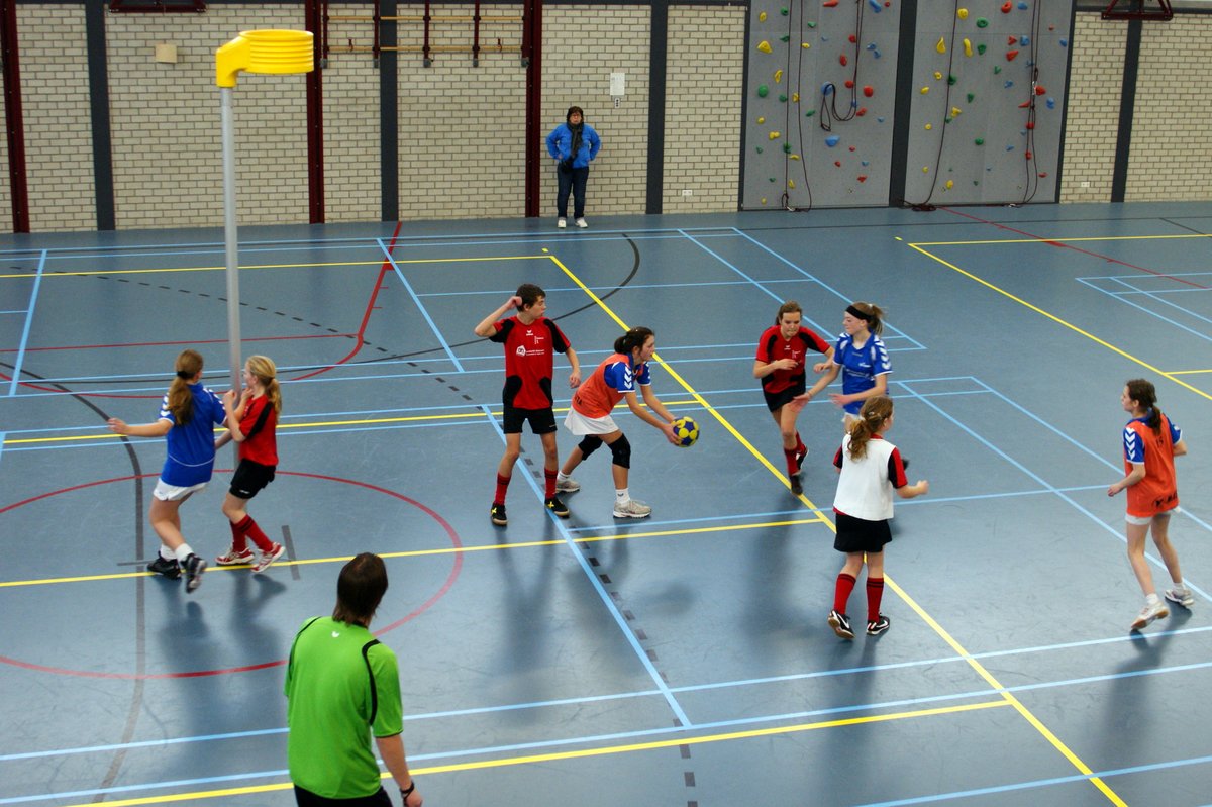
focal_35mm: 42
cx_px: 606
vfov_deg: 31.9
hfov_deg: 46.4
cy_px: 404
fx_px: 1413
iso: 400
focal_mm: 28
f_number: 3.2
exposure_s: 1/125
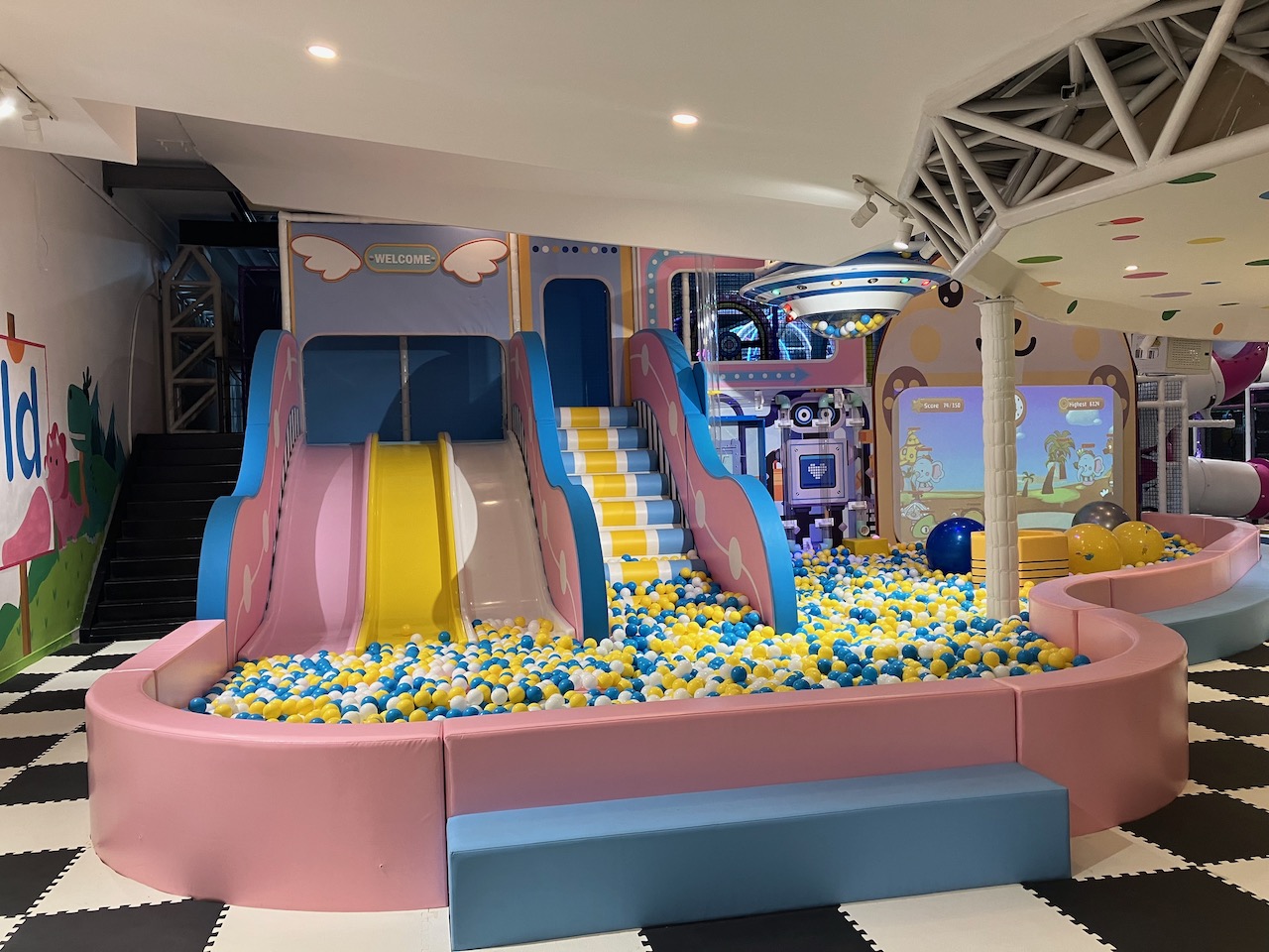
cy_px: 476
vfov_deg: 49.7
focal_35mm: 28
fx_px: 1026
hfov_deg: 63.4
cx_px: 634
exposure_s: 1/50
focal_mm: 3.99
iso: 50
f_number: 1.8
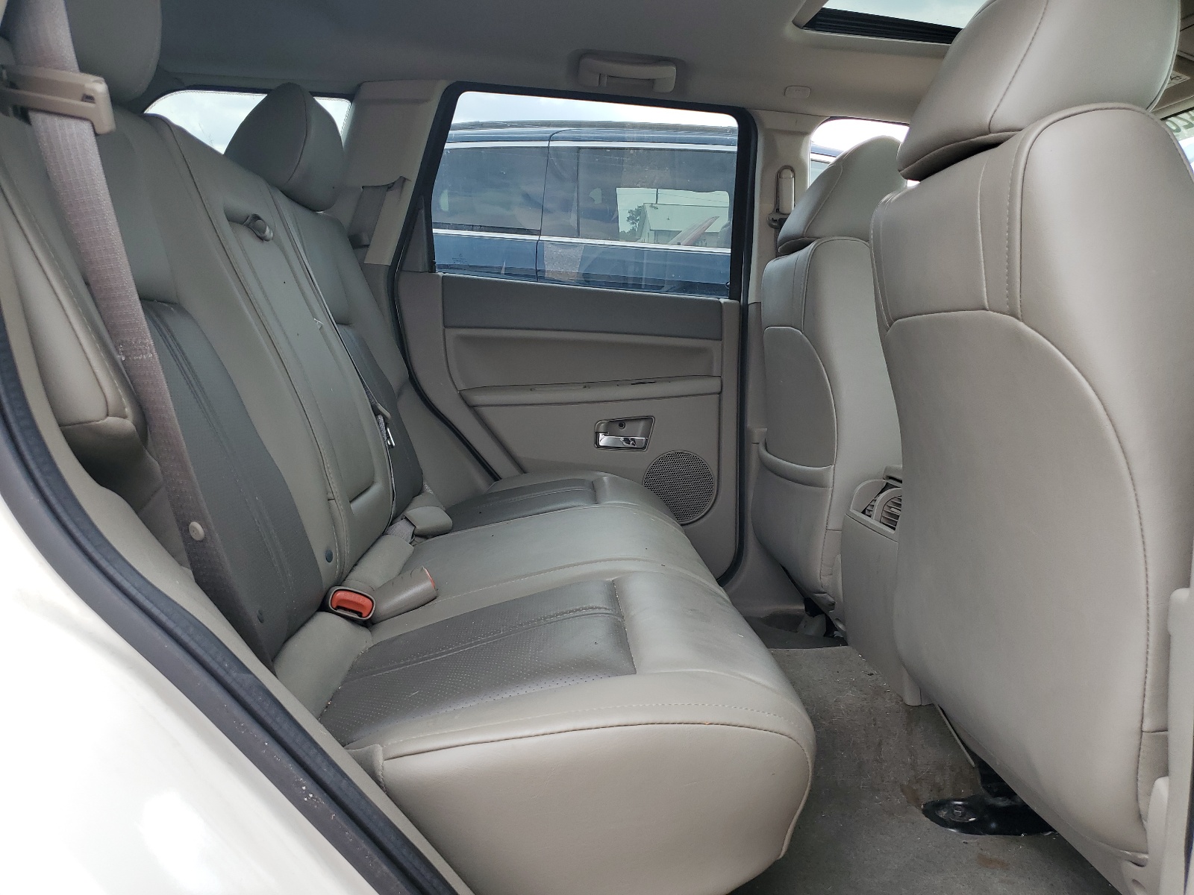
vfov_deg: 53.1
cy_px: 448
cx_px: 597
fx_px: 897
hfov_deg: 67.3
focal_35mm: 26
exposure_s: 1/333
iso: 50
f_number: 1.5
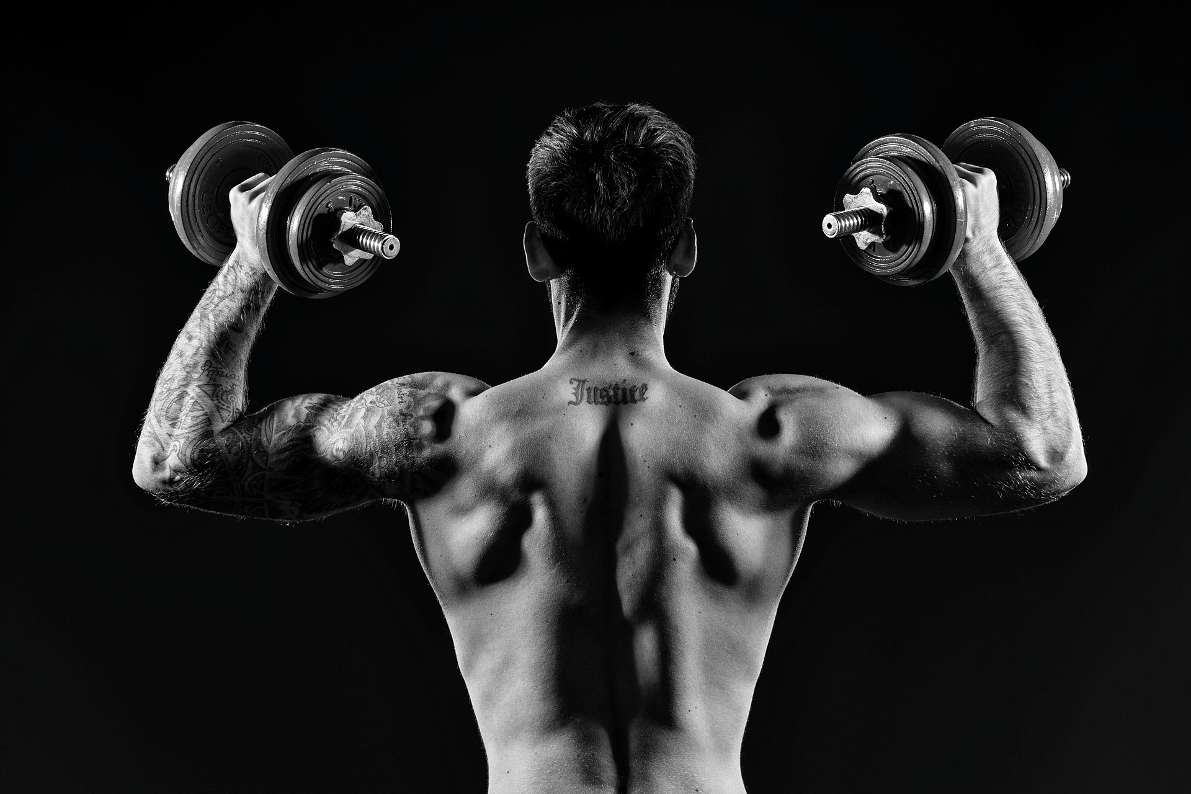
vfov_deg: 13.0
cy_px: 397
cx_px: 596
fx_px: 3473
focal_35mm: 105
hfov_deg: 19.5
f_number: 9
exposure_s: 1/125
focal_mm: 105
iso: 100
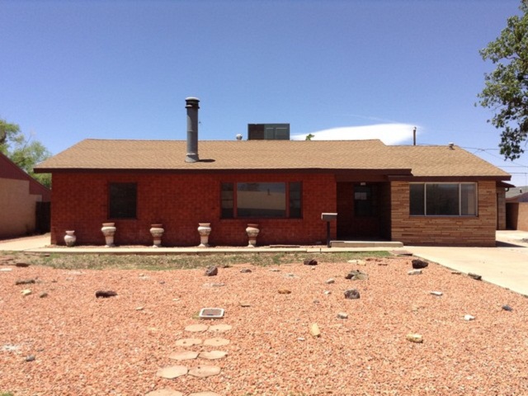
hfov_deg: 55.4
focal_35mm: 33
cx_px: 264
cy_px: 198
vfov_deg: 42.9
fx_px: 503
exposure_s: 1/1136
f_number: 2.4
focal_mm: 3.3
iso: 32
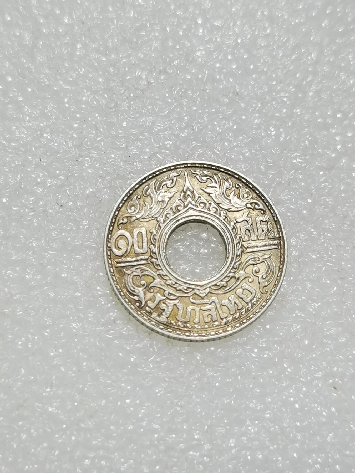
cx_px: 178
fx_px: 971
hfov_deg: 20.7
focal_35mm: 71
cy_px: 236
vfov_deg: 27.4
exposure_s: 1/100
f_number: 1.9
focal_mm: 6.67
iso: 64
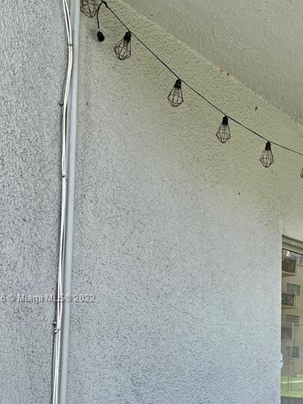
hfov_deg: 23.8
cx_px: 298
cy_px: 299
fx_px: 688
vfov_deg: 32.1
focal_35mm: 59
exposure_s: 1/1642
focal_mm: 4.2
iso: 50
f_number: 1.6
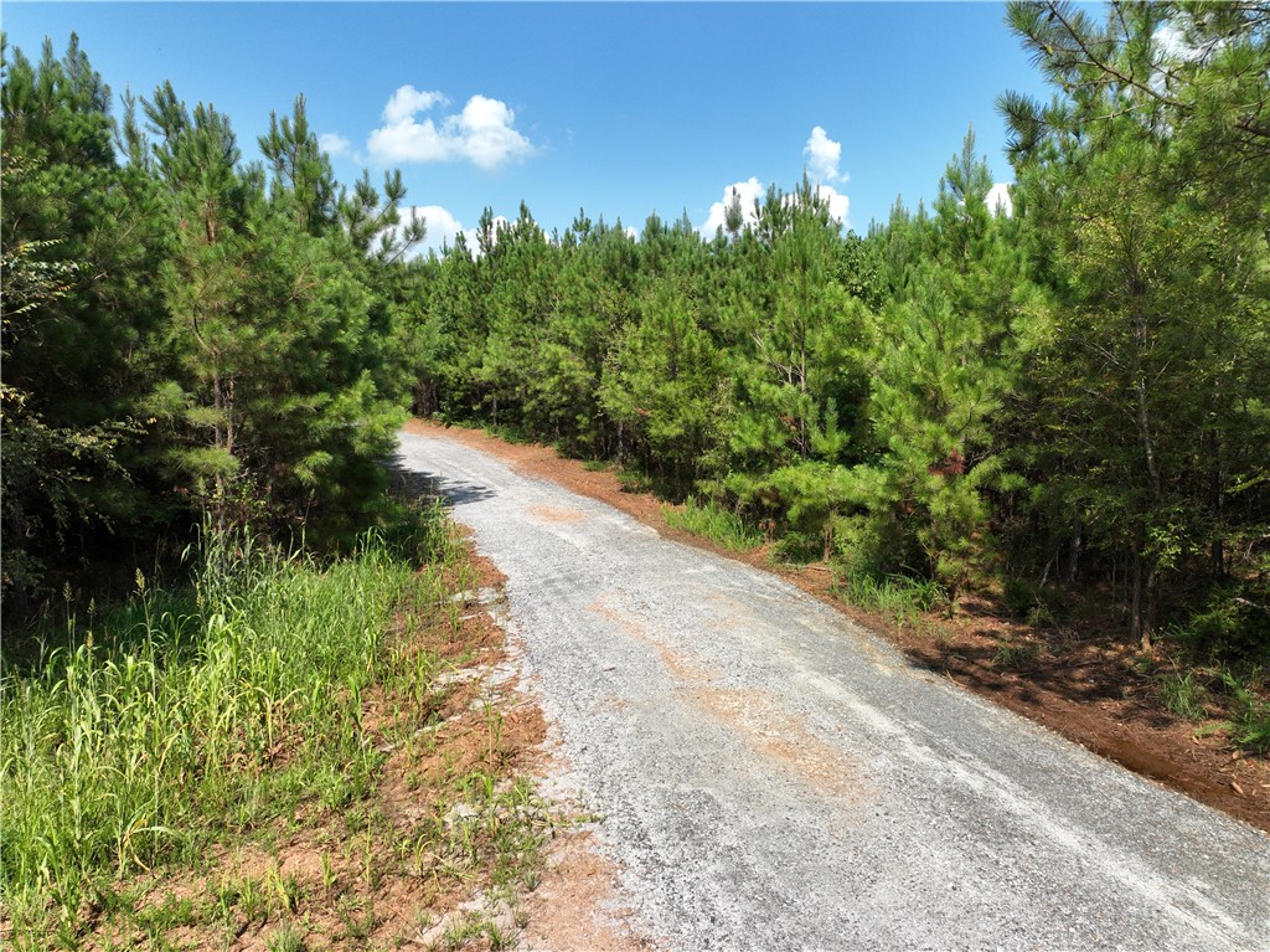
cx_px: 635
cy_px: 476
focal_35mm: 24
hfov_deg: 71.6
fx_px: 880
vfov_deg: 56.8
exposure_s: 1/200
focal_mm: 12.29
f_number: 2.8
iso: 100
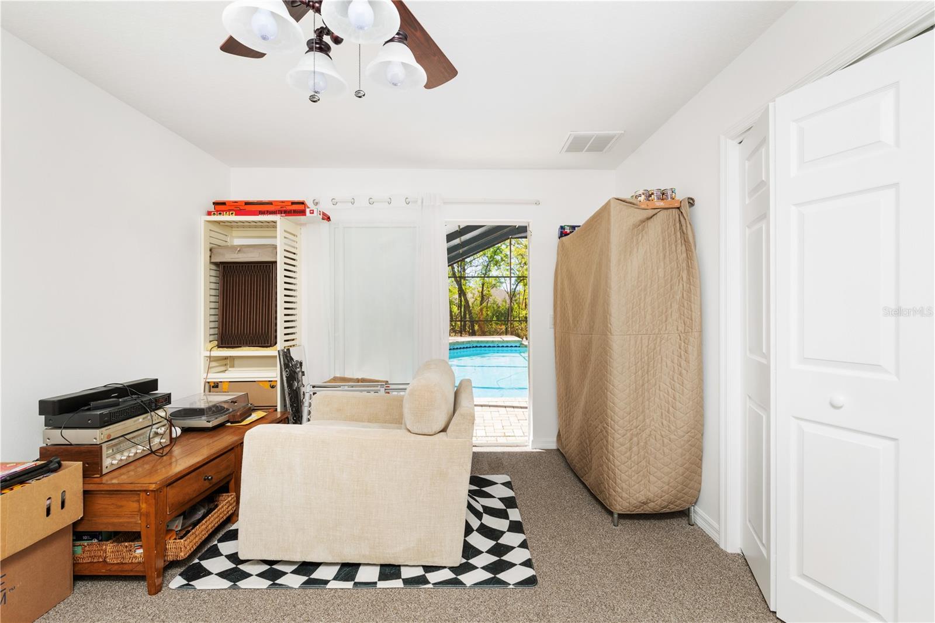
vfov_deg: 77.3
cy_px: 312
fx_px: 389
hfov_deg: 100.4
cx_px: 468
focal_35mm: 15
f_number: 7.1
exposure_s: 1/125
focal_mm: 15
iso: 200
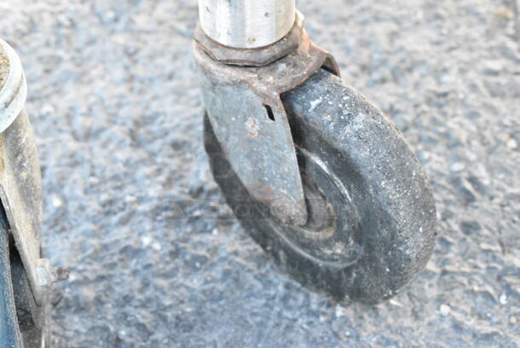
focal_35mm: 72
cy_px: 174
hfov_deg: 28.0
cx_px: 260
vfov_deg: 19.0
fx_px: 1041
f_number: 8
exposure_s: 1/250
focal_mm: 48
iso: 6400
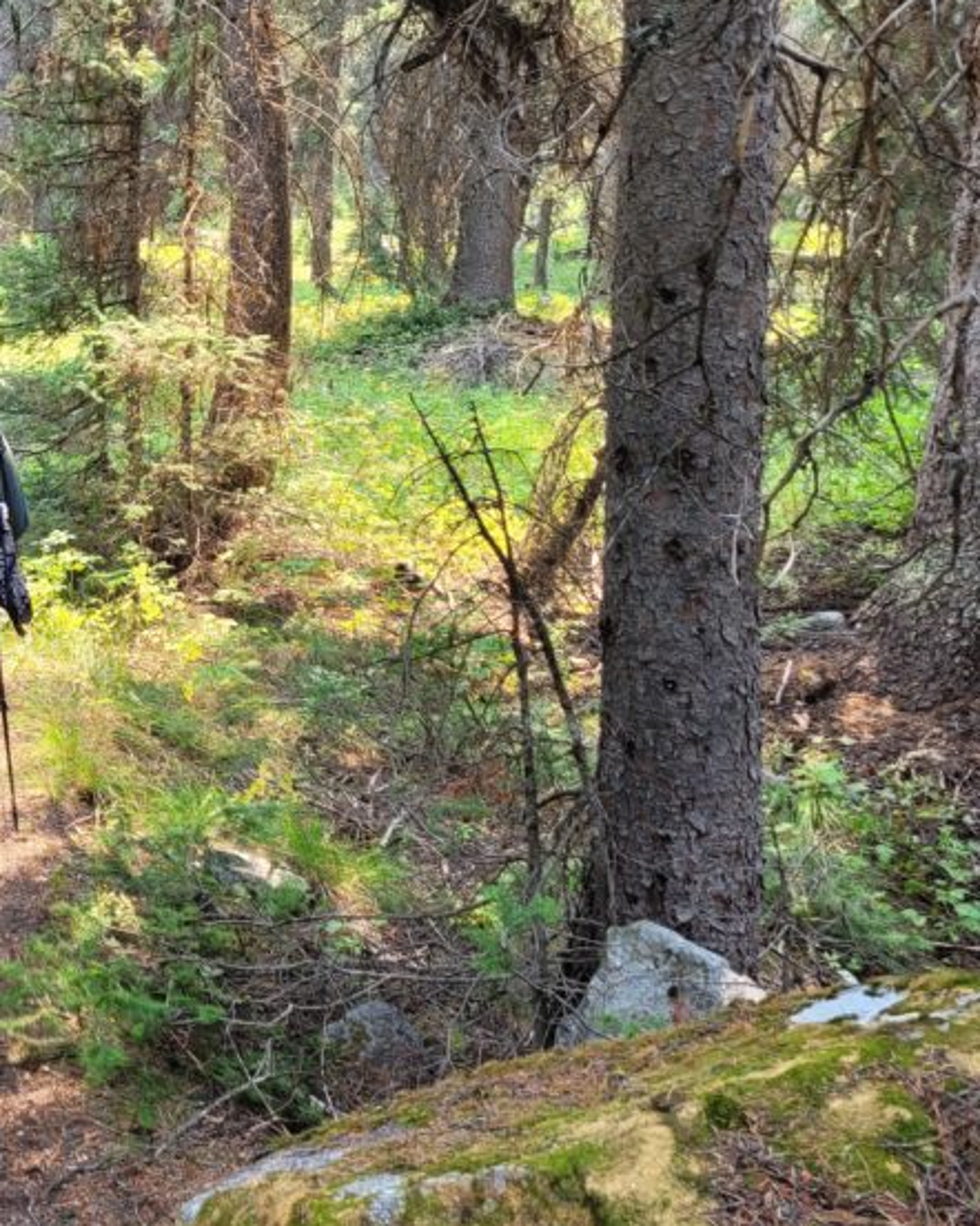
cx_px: -142
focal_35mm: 47
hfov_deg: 28.6
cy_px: 490
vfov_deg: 39.4
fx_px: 1705
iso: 50
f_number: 1.8
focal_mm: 5.4
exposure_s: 1/119
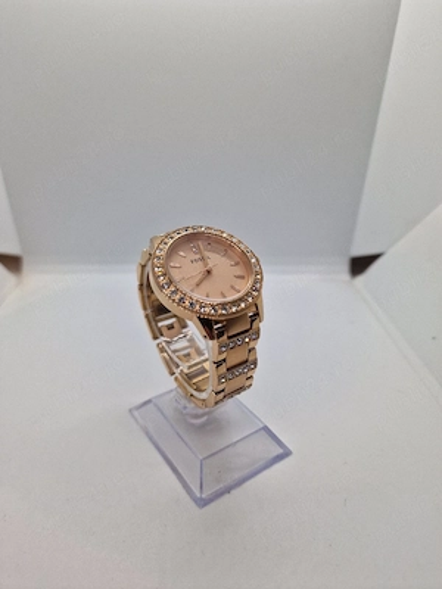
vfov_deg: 73.9
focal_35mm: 23
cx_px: 221
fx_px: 392
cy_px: 294
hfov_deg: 58.9
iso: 50
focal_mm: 6.4
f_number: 1.8
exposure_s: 1/182
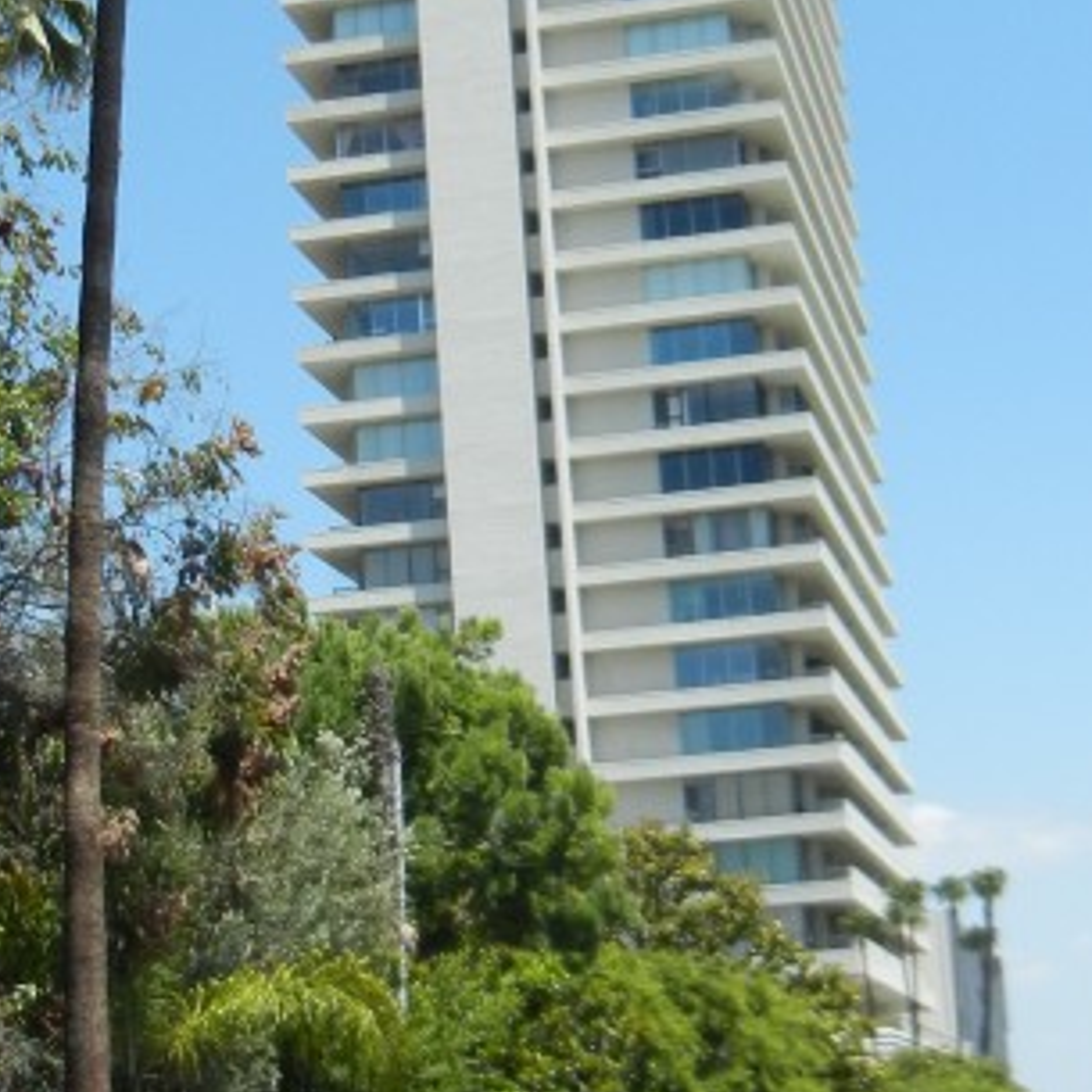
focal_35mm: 89
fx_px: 3176
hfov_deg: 19.5
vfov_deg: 19.5
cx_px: 401
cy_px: 426
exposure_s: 1/297
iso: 160
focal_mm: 5.4
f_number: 7
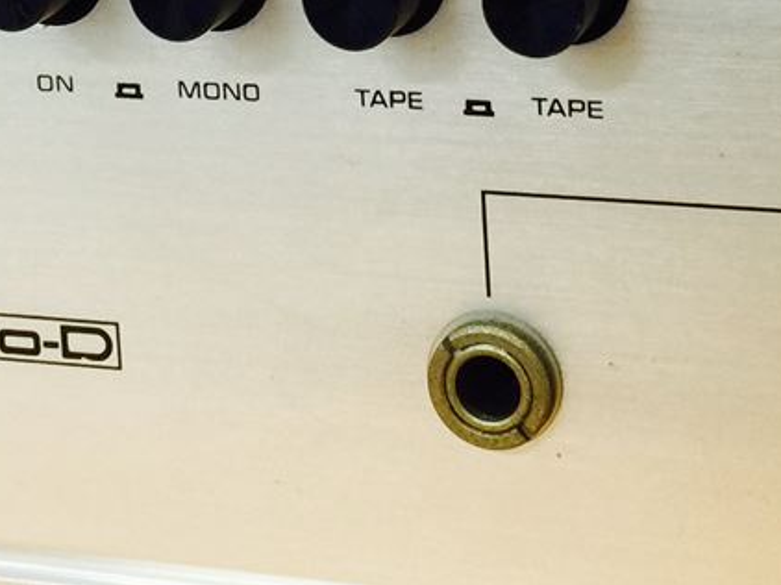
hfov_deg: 17.9
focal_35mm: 110
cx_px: 392
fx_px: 2480
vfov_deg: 12.8
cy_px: -255
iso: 50
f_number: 2.2
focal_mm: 4.15
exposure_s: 1/33
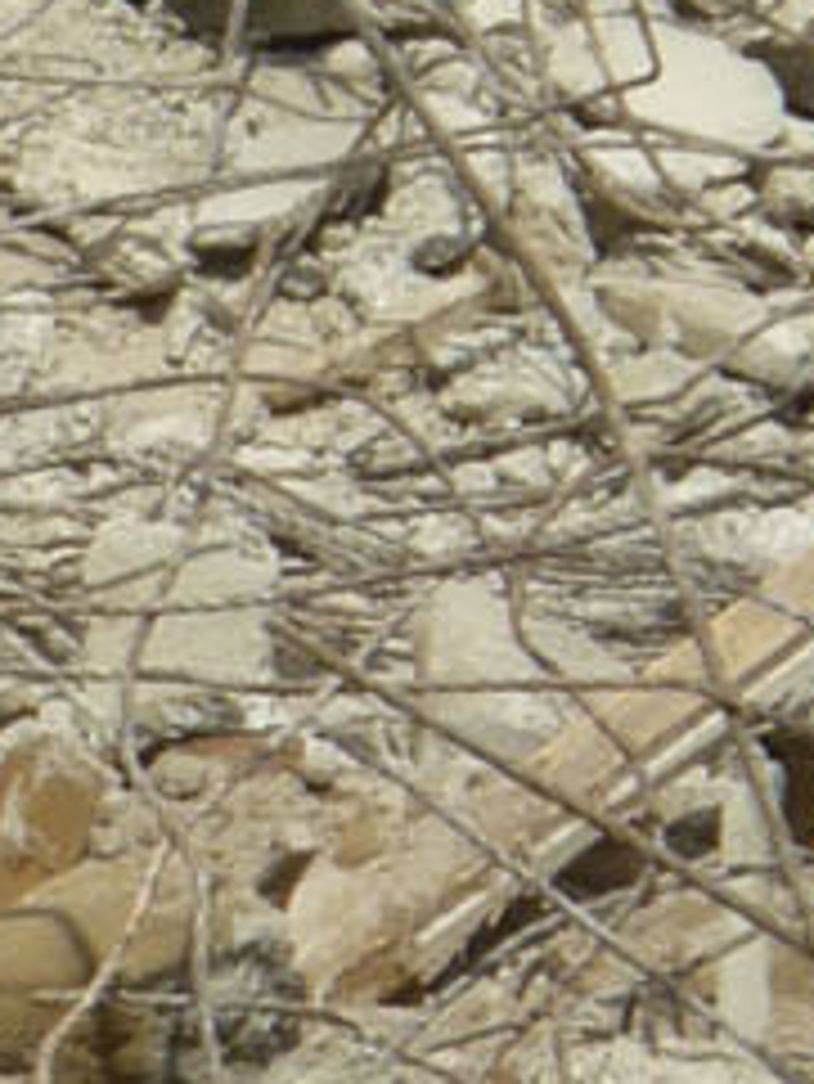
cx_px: -1133
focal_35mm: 824
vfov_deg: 2.4
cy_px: 585
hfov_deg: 1.8
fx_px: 25812
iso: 80
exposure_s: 1/640
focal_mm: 20.6
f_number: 5.6
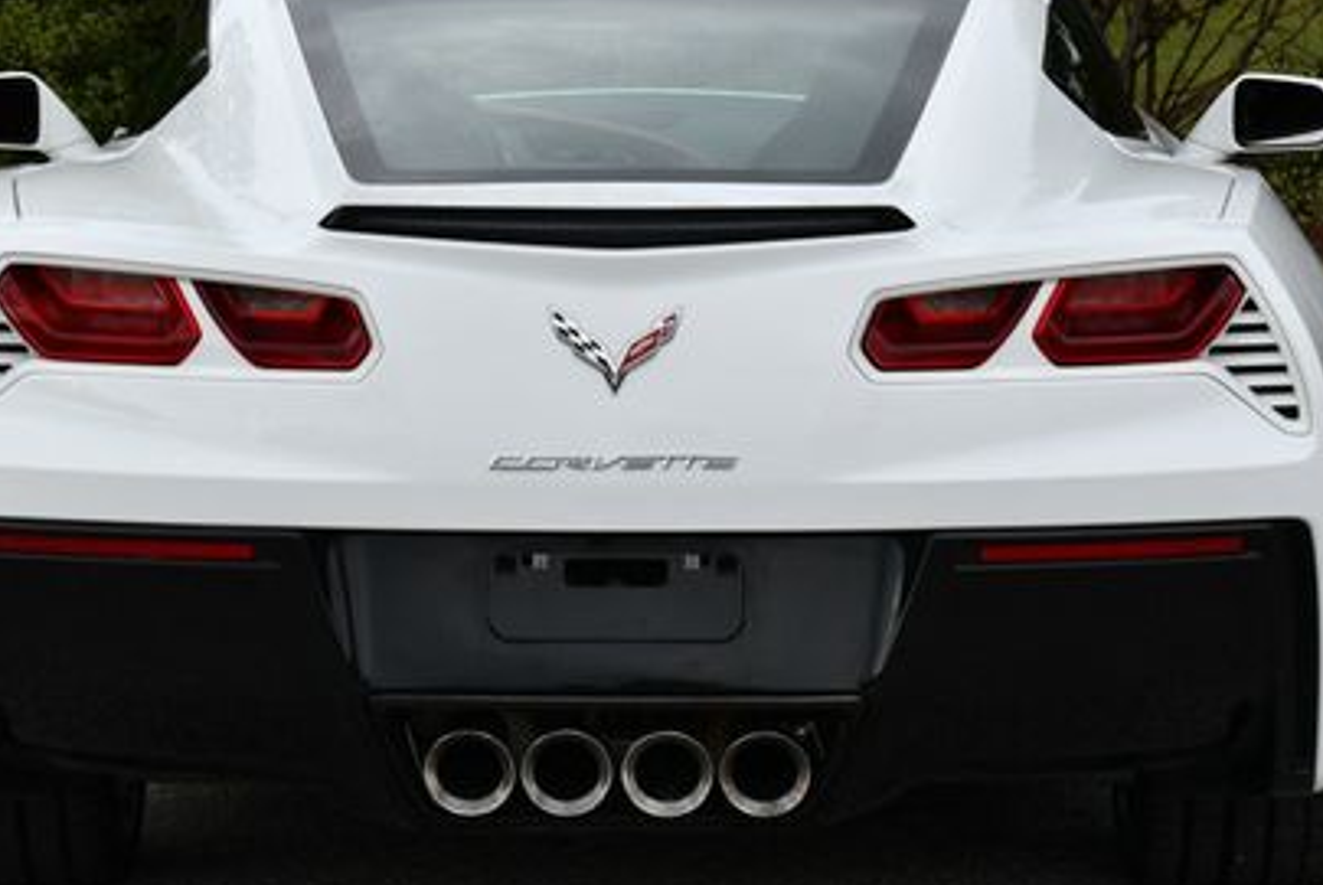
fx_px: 6401
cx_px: 568
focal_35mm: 174
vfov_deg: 7.9
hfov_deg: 11.8
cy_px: 349
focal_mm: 55
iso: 110
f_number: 8
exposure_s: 1/250
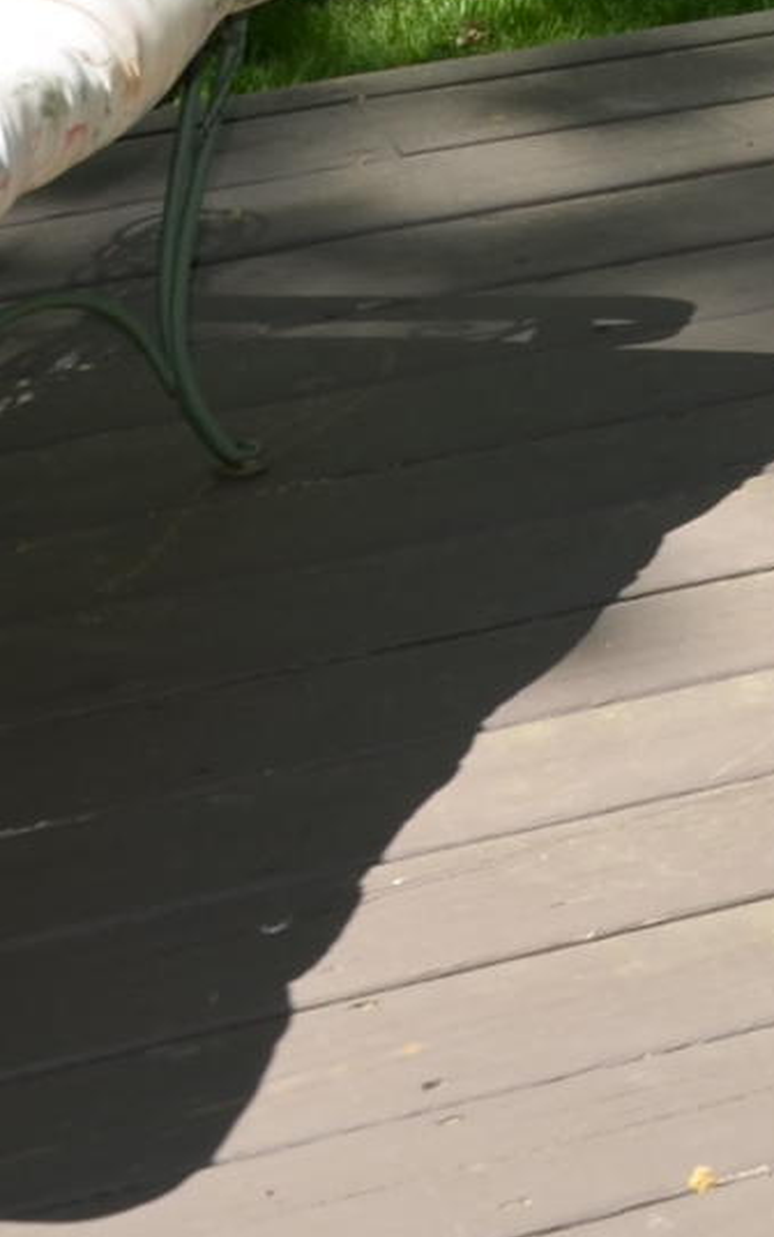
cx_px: 2679
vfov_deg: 11.0
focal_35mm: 179
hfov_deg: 6.4
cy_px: -916
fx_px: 6031
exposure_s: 1/250
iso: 100
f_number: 6.3
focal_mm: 21
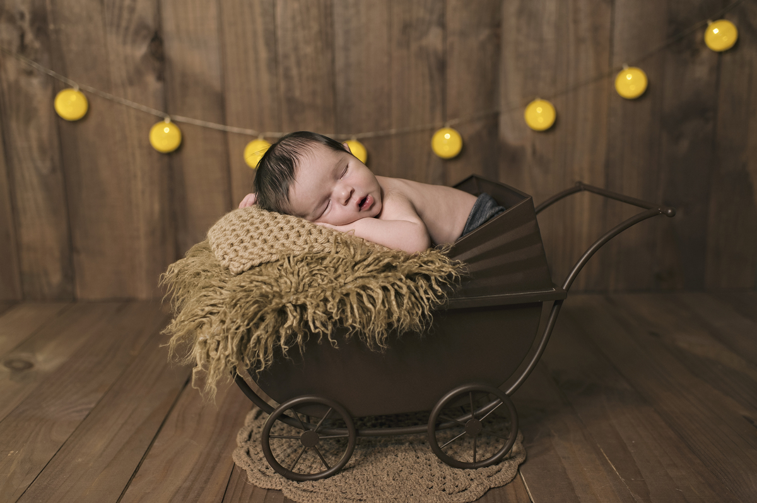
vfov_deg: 37.8
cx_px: 378
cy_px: 252
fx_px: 735
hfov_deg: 54.5
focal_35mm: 35
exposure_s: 1/125
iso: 500
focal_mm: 35
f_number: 2.5
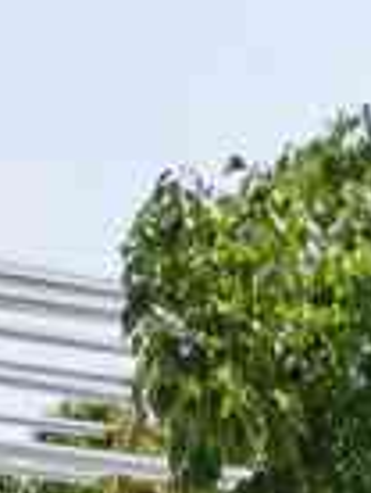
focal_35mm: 182
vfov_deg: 8.6
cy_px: 1599
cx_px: 496
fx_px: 2593
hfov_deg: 8.1
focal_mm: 5.56
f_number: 1.6
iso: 50
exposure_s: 1/3333
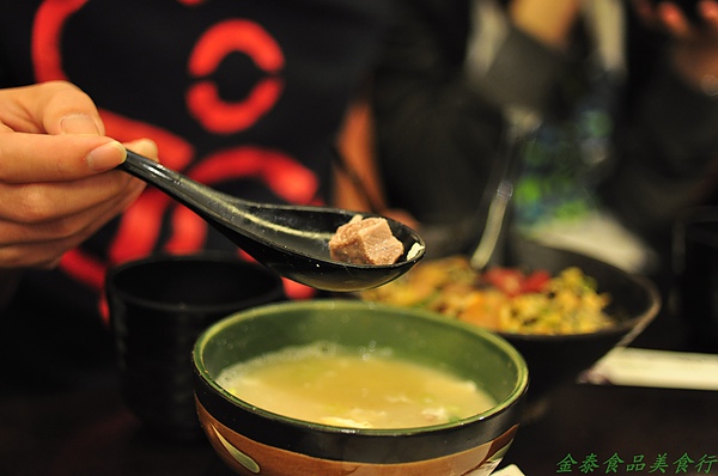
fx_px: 1045
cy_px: 238
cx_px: 359
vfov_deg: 25.7
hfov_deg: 37.9
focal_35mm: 52
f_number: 2
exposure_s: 1/50
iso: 800
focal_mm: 35
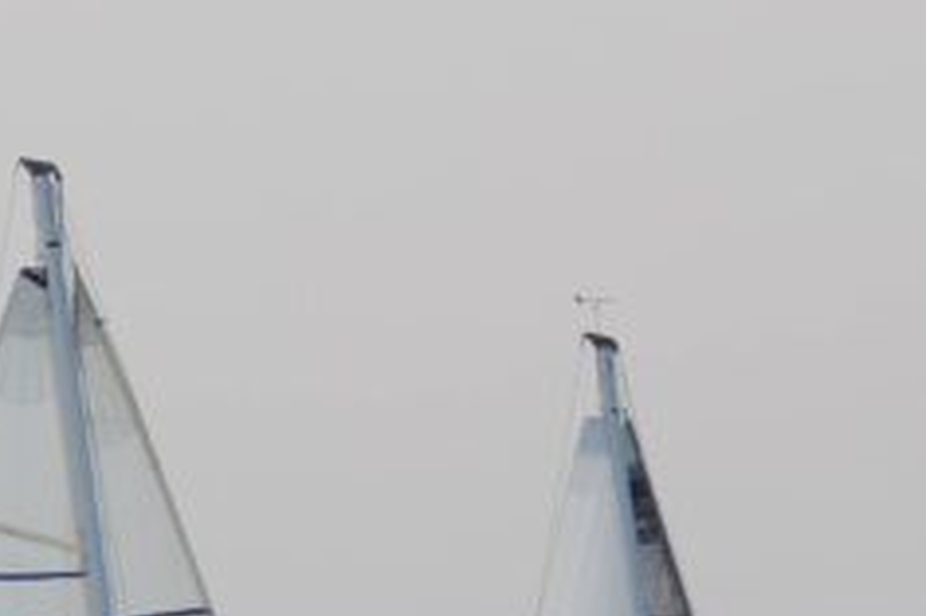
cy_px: 744
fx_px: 13726
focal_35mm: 534
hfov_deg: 3.9
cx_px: 39
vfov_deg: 2.6
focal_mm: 82
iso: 100
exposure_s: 1/400
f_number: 6.3
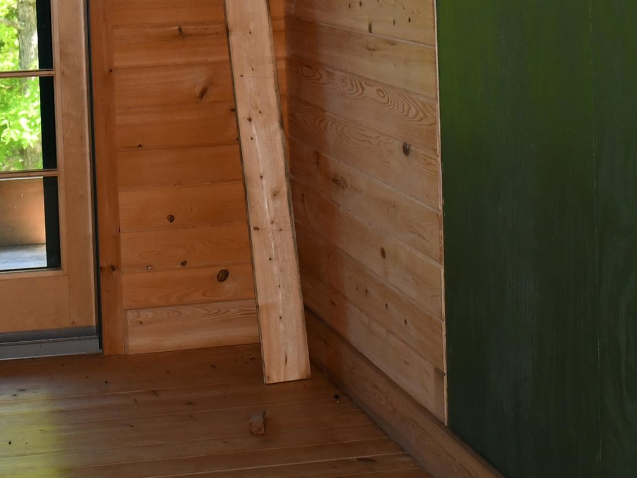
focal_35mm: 84
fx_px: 1546
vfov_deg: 17.0
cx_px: 139
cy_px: -49
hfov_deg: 23.0
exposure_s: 1/125
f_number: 3.8
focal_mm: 21
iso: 320
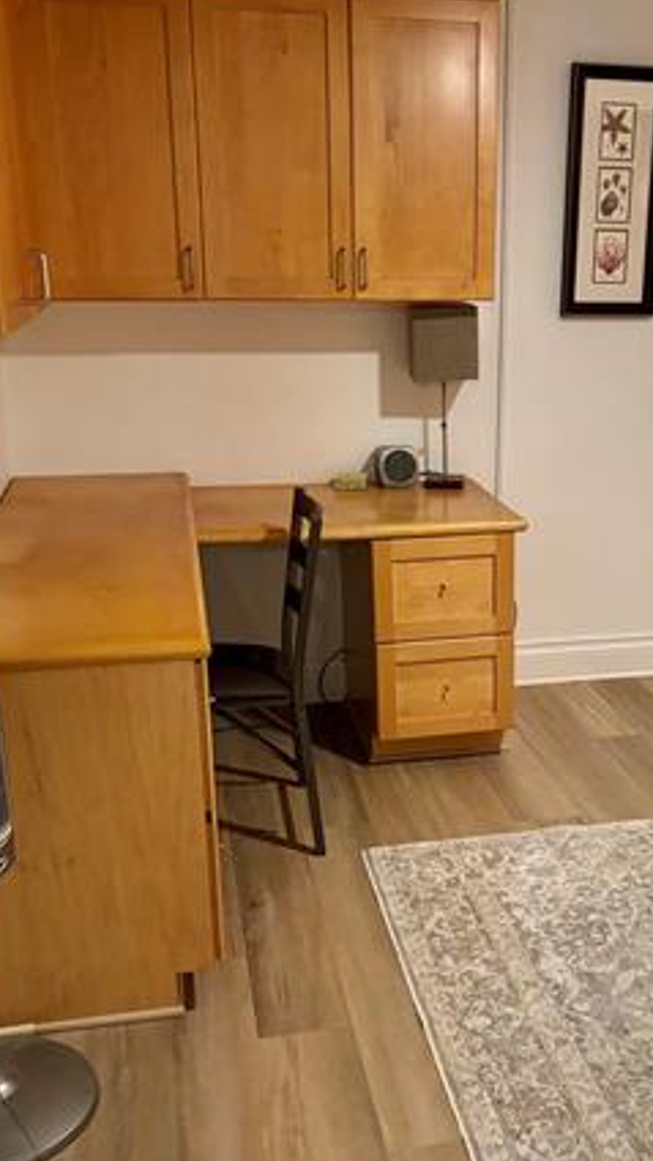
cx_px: 459
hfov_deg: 29.4
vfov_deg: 50.3
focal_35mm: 40
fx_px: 1232
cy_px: 656
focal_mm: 5.96
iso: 400
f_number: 1.6
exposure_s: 1/40
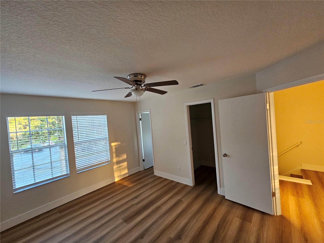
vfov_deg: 89.9
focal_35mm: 13
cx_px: 162
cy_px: 122
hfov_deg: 106.2
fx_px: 122
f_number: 2.2
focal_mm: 2.2
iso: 400
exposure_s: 1/60
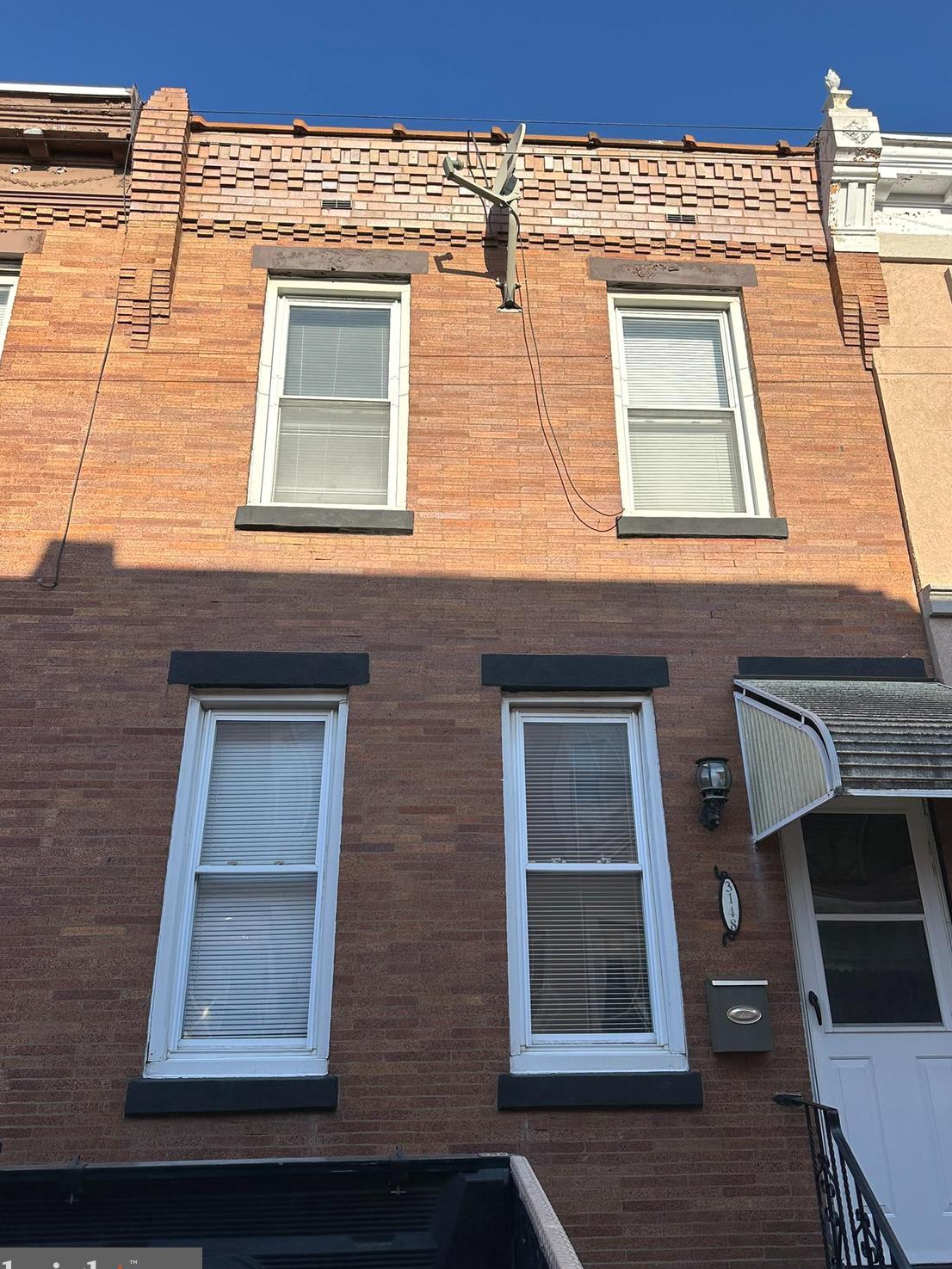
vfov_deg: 69.4
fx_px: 917
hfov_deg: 54.9
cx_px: 483
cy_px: 657
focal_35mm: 25
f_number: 1.78
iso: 80
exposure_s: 1/3155
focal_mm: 6.86
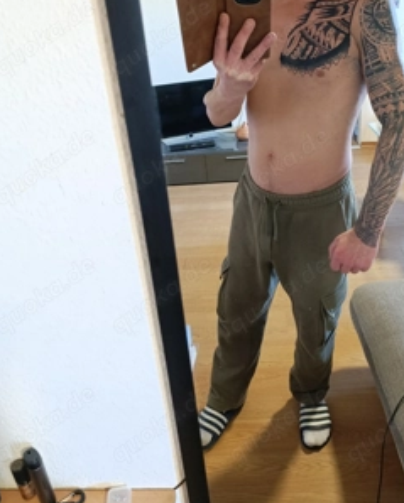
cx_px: 223
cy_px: 191
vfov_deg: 58.0
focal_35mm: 30
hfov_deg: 48.5
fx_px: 448
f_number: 1.65
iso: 1010
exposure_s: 1/33.3
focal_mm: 6.11
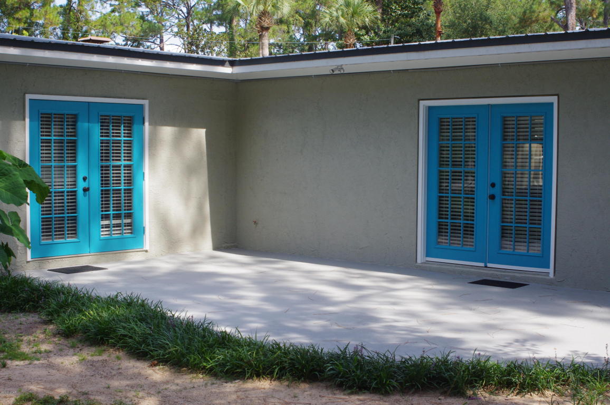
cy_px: 202
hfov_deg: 38.2
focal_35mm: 52
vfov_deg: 25.9
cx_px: 305
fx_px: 880
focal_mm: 35
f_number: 11
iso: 400
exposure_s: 1/160
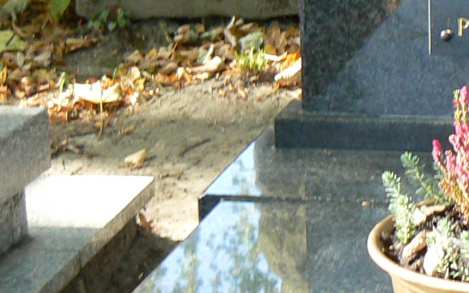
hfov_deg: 14.7
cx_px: 581
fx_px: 1751
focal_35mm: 137
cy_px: 73
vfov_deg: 9.6
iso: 80
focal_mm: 6
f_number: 3.6
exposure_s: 1/50
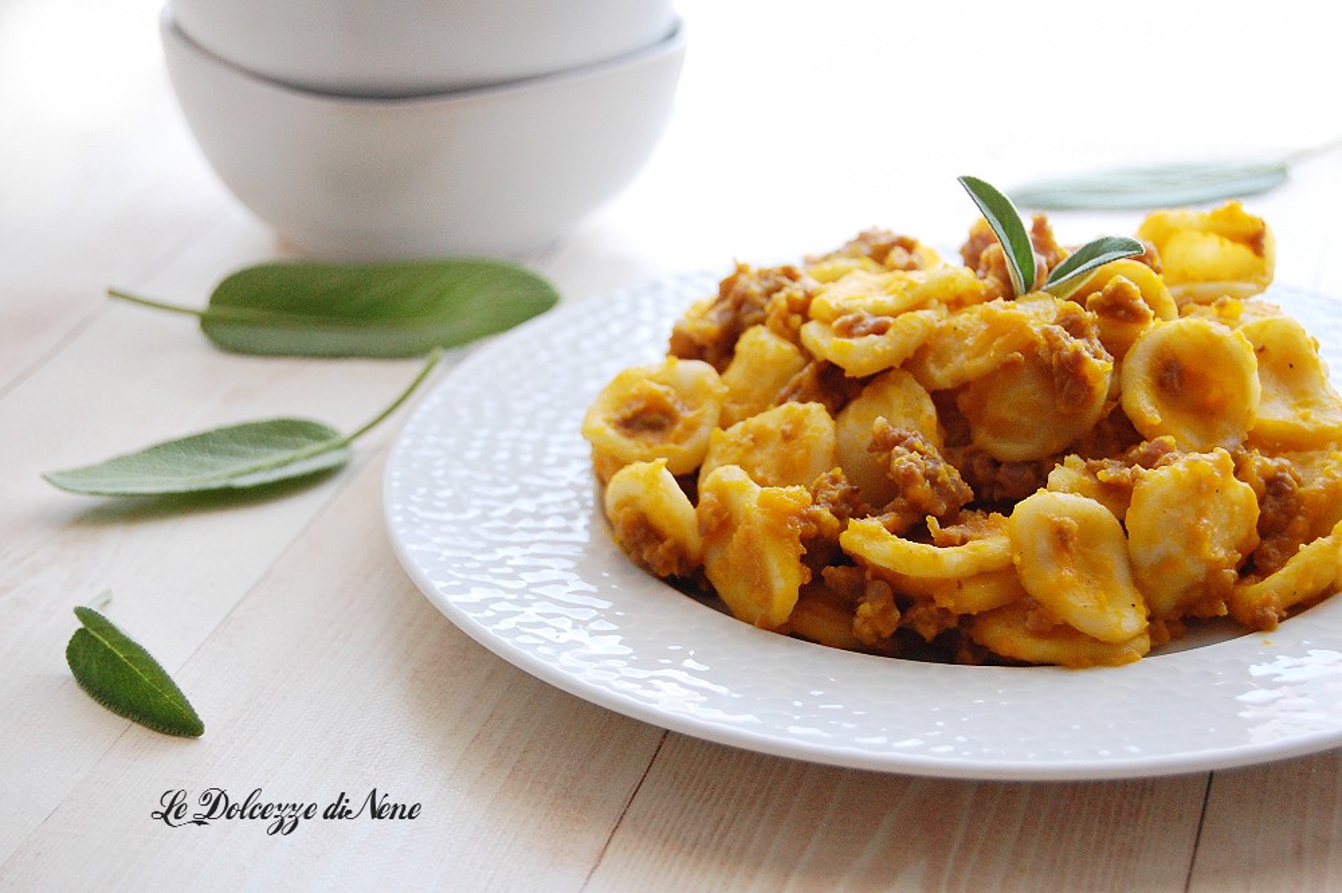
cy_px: 446
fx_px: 2793
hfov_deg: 27.0
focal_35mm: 75
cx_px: 671
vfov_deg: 18.2
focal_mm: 50
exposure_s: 1/40
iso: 800
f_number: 5.6
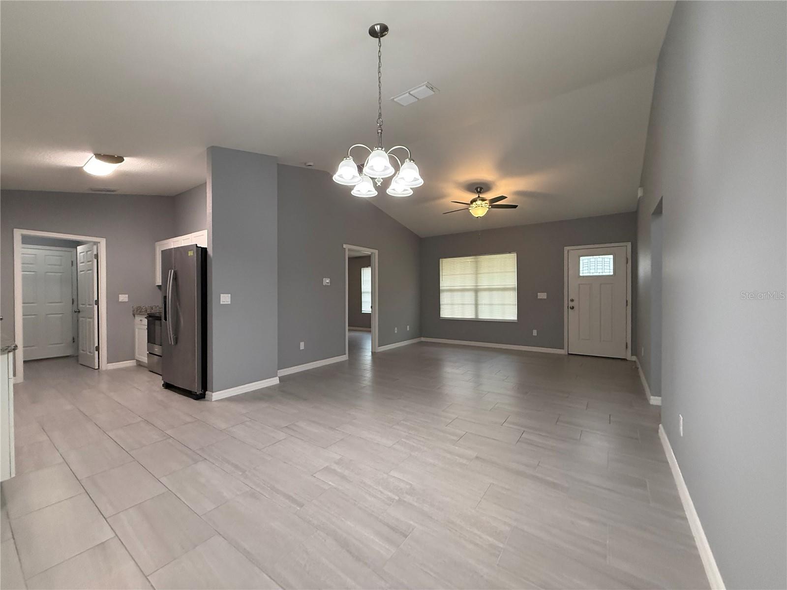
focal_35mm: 14
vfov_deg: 85.7
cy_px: 295
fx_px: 318
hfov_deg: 102.1
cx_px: 394
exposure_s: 1/120
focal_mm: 2.22
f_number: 2.2
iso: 500
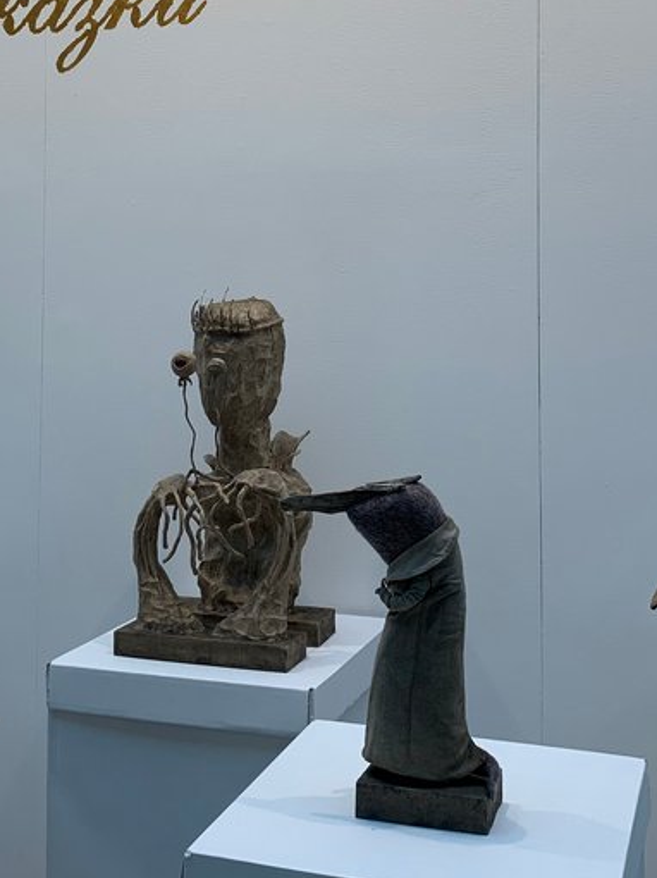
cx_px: 301
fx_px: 1292
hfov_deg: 28.5
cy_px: 255
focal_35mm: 51
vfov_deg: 36.9
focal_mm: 4.25
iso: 40
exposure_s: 1/100
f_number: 1.8
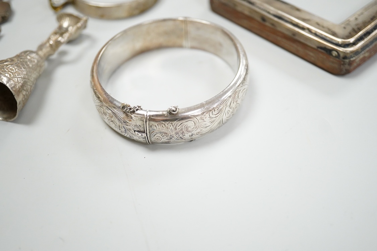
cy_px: 126
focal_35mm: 45
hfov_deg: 43.6
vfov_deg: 29.9
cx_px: 188
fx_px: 471
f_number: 4
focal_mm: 30
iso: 2500
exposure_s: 1/400
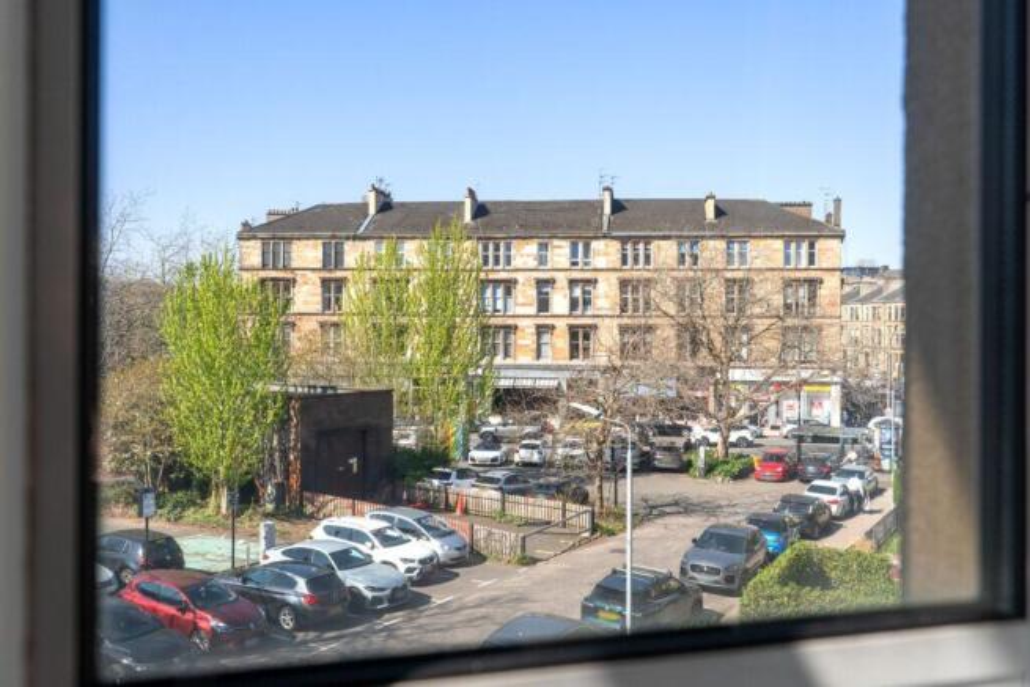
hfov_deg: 54.4
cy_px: 344
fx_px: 1002
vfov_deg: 37.9
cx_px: 515
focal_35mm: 35
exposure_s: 1/800
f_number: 8
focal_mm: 35
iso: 400
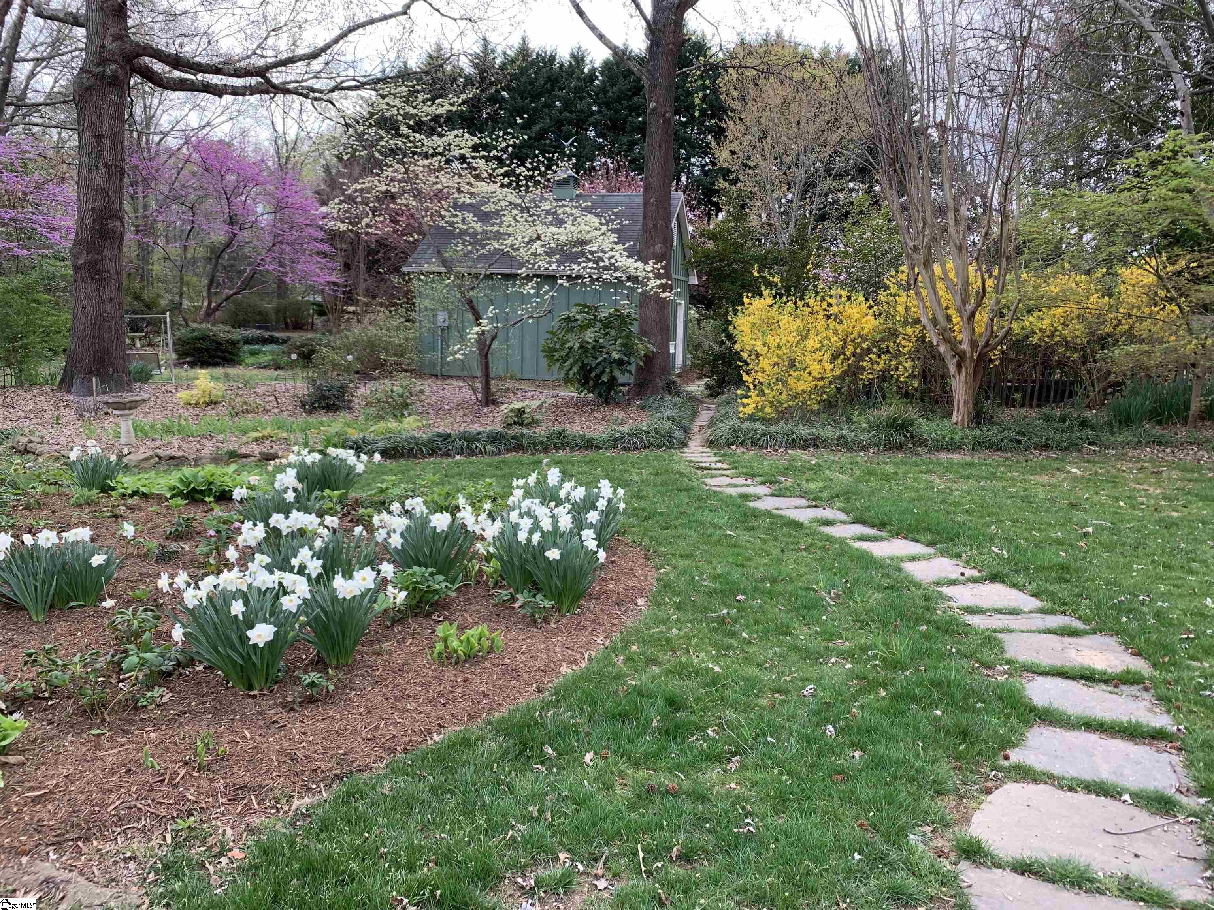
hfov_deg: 67.3
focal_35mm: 26
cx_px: 607
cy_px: 455
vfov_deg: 53.1
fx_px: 912
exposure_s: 1/289
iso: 25
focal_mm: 4.25
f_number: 1.8
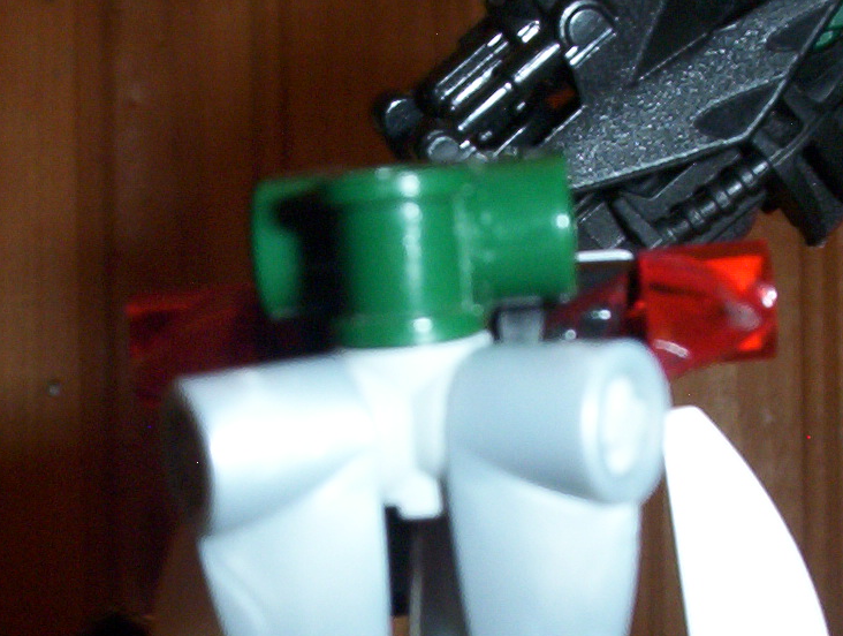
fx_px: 2123
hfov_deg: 22.5
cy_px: 495
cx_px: 409
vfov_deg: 16.9
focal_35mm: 87
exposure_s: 1/30
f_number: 4.5
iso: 140
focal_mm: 6
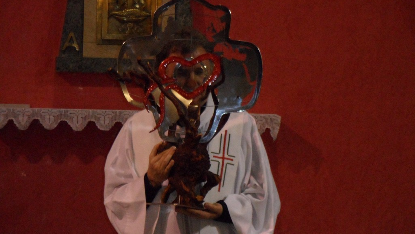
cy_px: 106
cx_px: 208
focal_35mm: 393
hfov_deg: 5.5
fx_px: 4325
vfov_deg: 3.1
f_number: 5.8
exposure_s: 1/90
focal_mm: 58.5
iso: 640
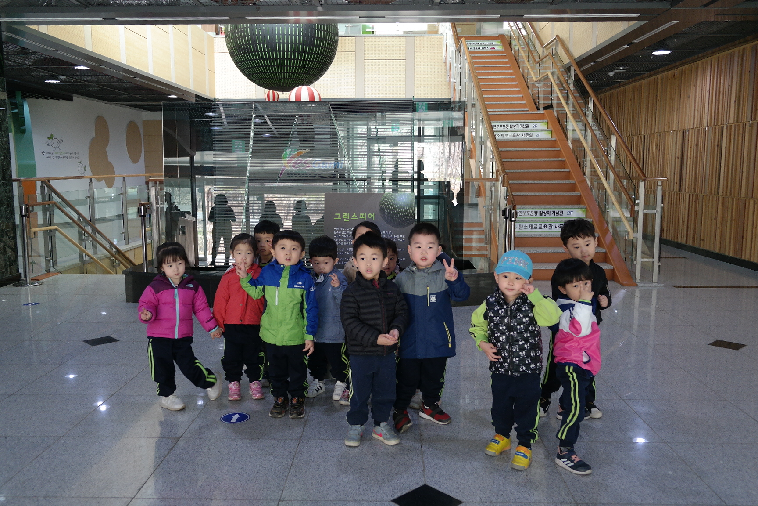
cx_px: 379
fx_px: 632
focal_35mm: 30
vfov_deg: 43.6
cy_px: 253
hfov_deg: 61.9
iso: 400
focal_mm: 20
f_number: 3.5
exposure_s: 1/40
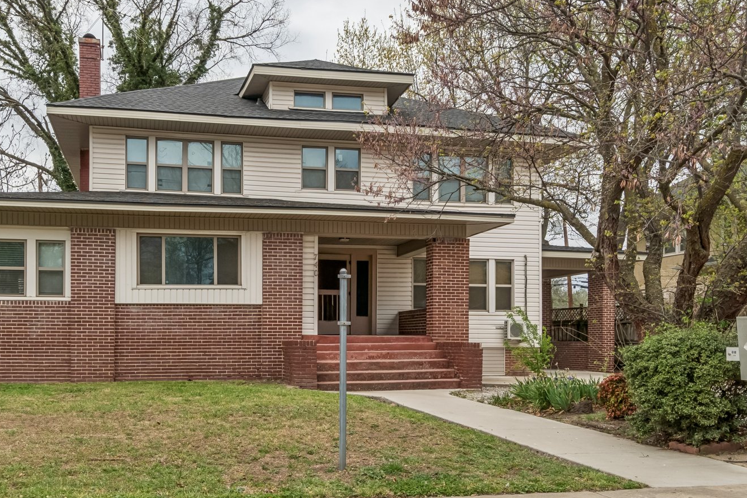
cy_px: 243
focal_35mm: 35
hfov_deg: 54.3
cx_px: 290
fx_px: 721
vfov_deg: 38.1
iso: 100
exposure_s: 1/320
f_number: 8
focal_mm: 15
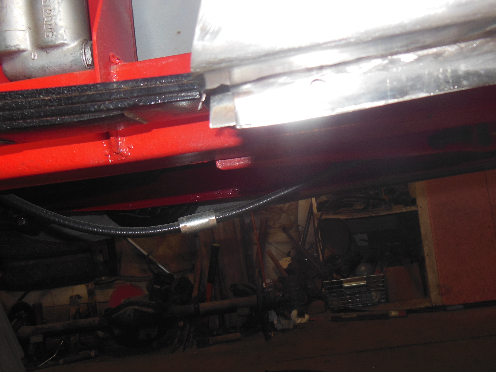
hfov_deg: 52.5
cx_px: 281
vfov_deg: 40.7
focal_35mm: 35
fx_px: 502
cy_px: 173
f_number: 3.5
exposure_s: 1/25
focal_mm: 4.5
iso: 125
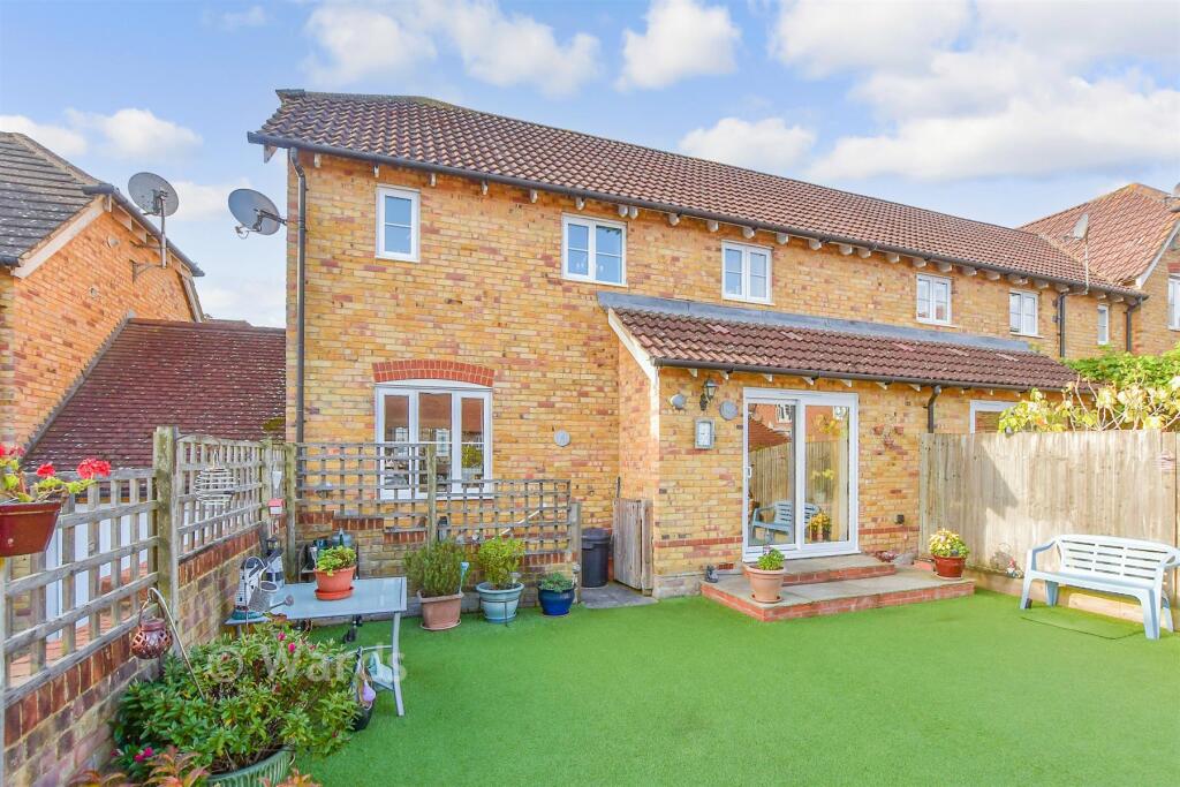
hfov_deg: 100.4
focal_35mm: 15
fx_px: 492
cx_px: 590
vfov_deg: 77.3
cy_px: 394
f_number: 8
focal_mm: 10
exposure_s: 1/125
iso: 250
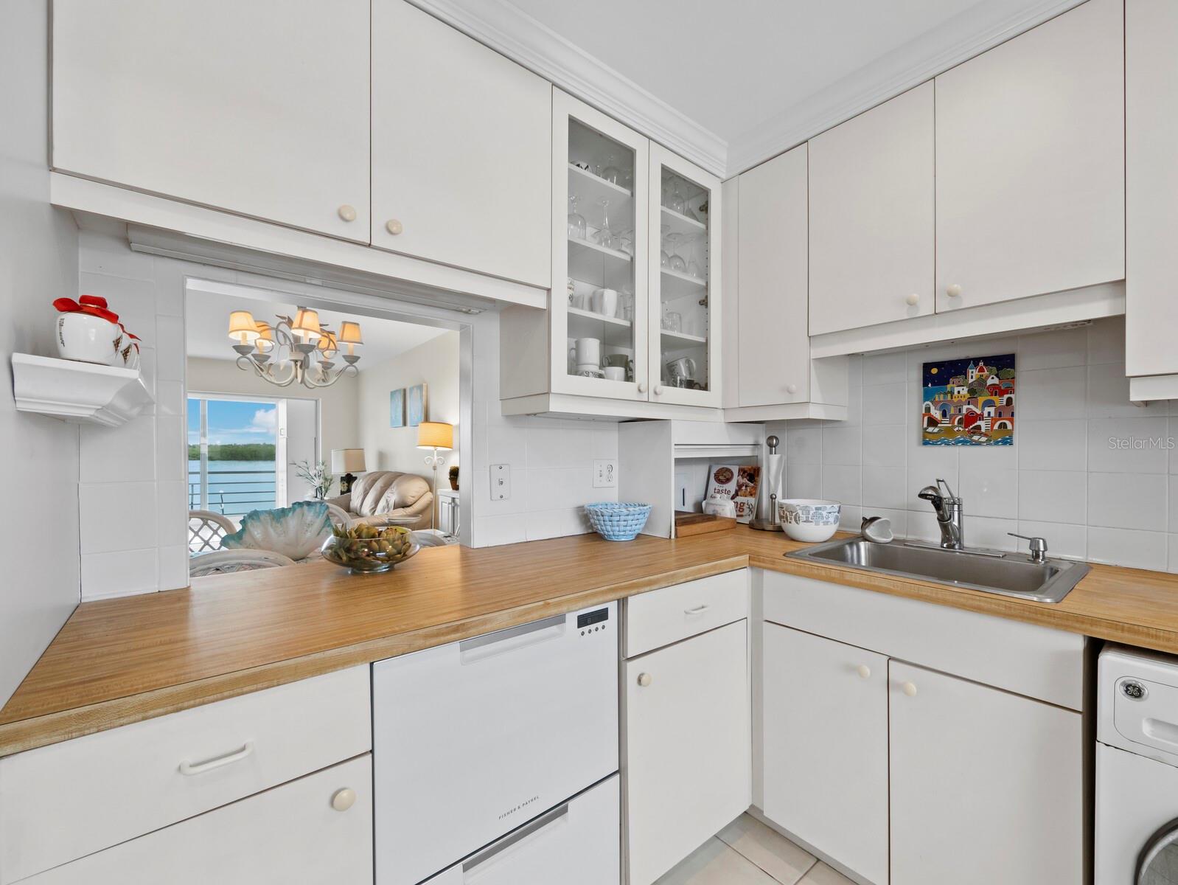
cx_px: 589
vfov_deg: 85.7
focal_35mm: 14
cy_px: 442
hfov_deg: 102.0
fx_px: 477
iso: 200
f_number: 11
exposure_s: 1/3
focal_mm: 7
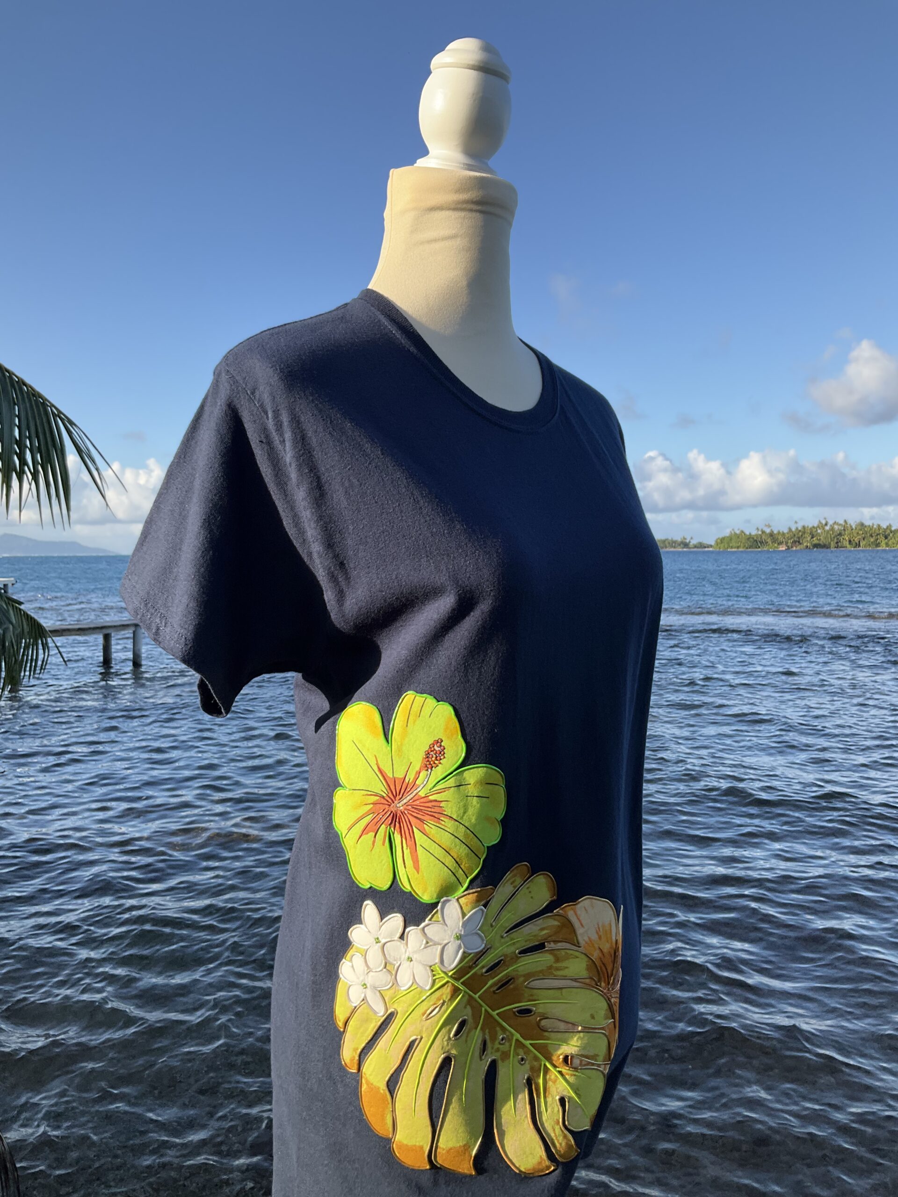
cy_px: 598
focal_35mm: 29
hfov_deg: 48.2
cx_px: 449
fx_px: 1003
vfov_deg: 61.7
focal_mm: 3
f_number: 1.8
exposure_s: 1/929
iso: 25
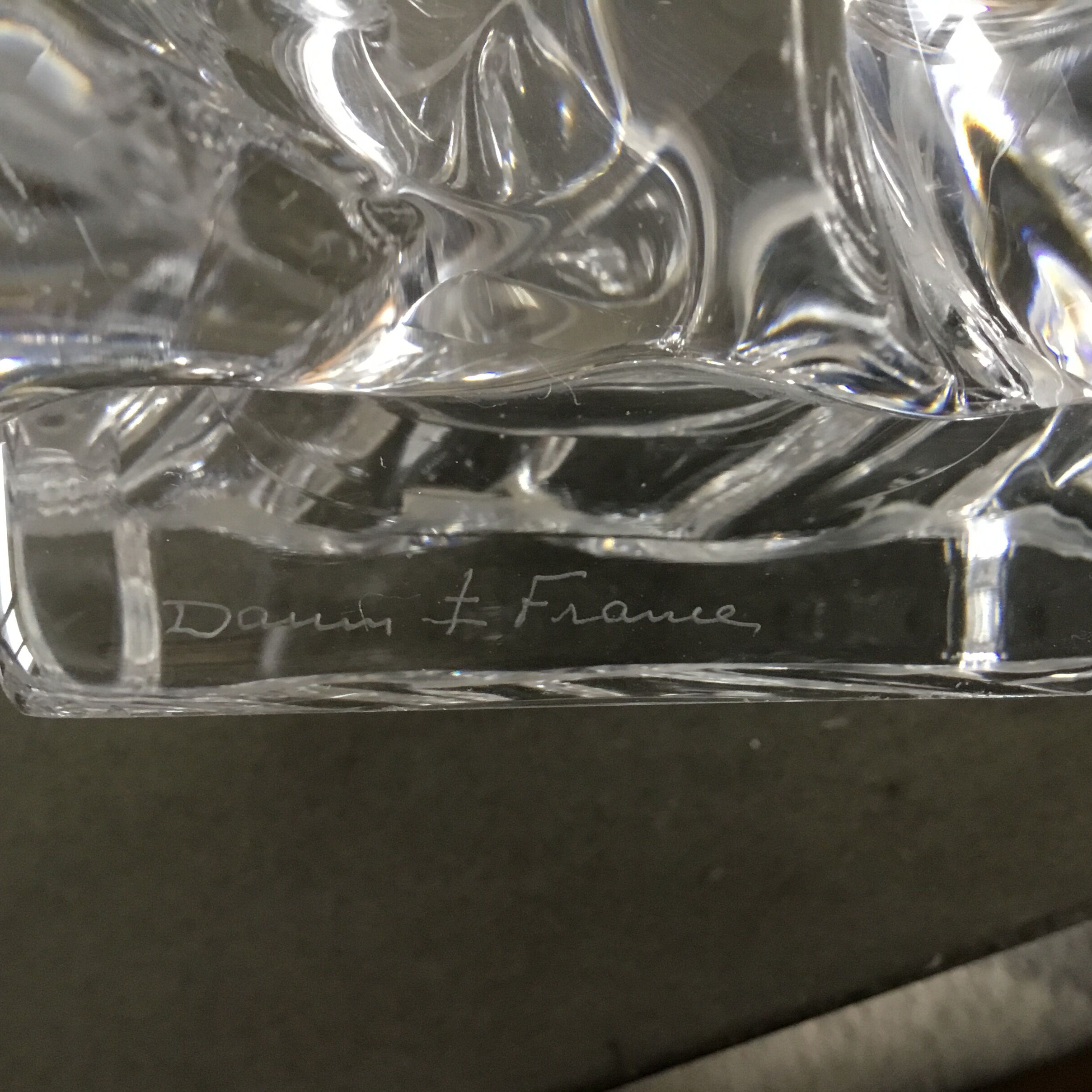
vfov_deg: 44.9
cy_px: 552
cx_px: 509
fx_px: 1321
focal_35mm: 37
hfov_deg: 44.9
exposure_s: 1/33
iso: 200
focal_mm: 3.3
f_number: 2.4
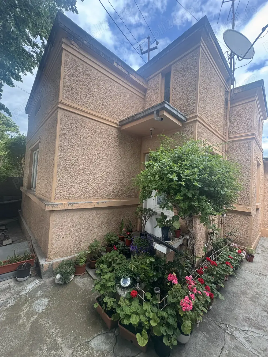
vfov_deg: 102.1
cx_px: 134
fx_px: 145
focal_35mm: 14
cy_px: 178
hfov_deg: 85.7
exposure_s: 1/127
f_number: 2.2
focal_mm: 2.22
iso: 40
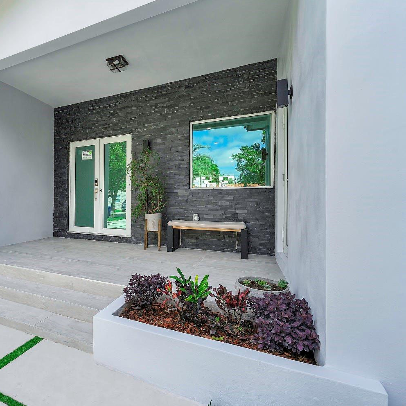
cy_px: 203
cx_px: 107
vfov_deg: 80.7
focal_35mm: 18
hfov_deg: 75.5
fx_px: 239
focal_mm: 14
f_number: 8
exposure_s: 1/1250
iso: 400
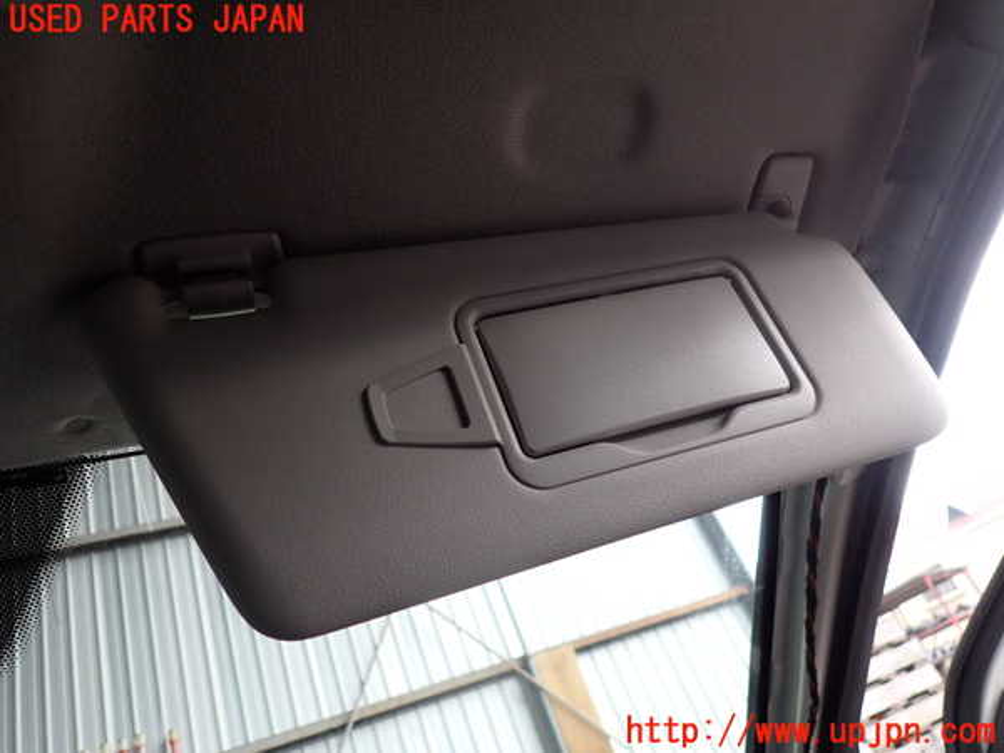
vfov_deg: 54.9
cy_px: 376
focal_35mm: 25
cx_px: 502
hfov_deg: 69.4
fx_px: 725
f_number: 2
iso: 100
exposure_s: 1/100
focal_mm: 4.5
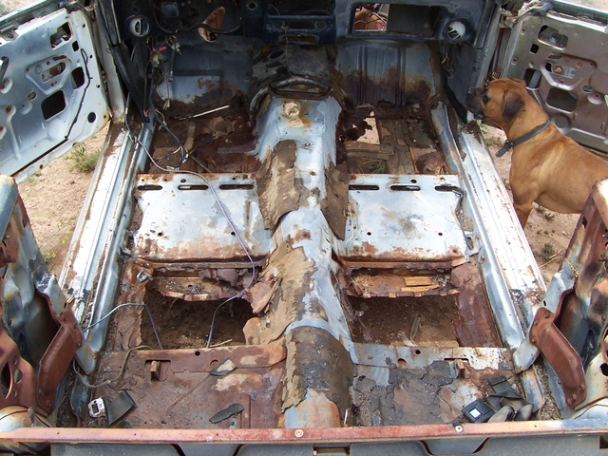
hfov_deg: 50.1
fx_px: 650
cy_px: 228
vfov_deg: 38.7
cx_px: 304
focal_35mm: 37
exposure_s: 1/250
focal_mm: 5.6
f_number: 5.6
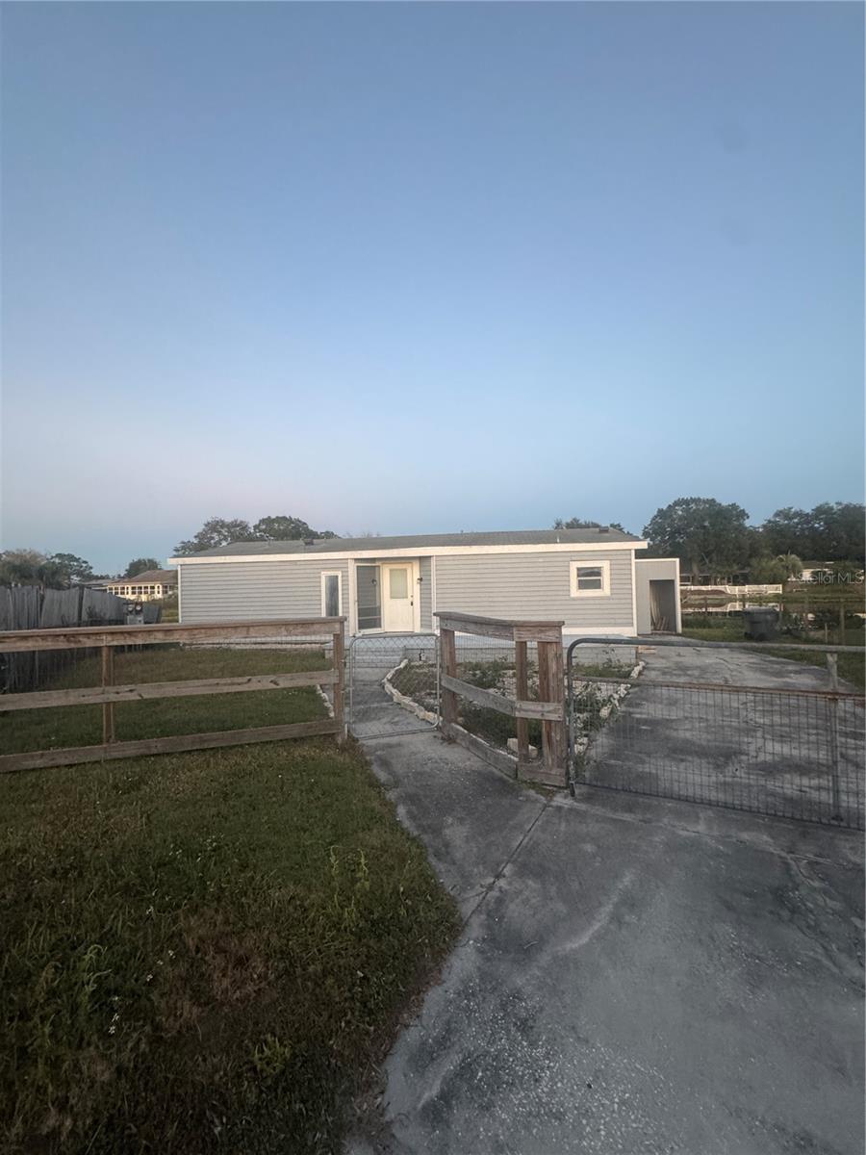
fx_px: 467
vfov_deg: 102.1
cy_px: 578
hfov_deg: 85.7
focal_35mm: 14
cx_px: 433
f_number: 2.2
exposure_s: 1/82
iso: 320
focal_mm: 2.22
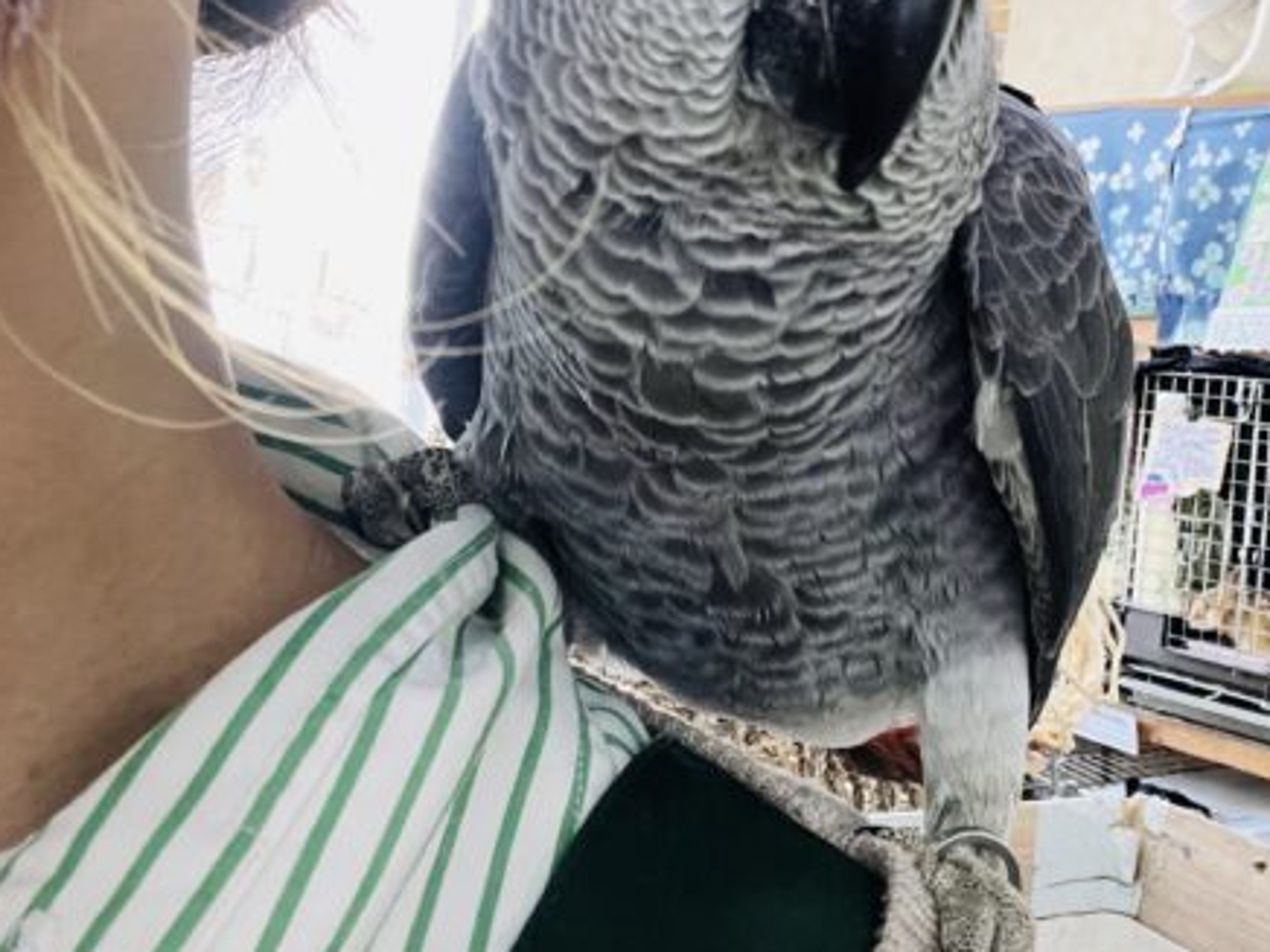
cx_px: 821
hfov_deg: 42.5
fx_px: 1614
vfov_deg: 32.6
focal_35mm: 44
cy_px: 312
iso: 160
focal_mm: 2.71
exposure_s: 1/50
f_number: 2.2
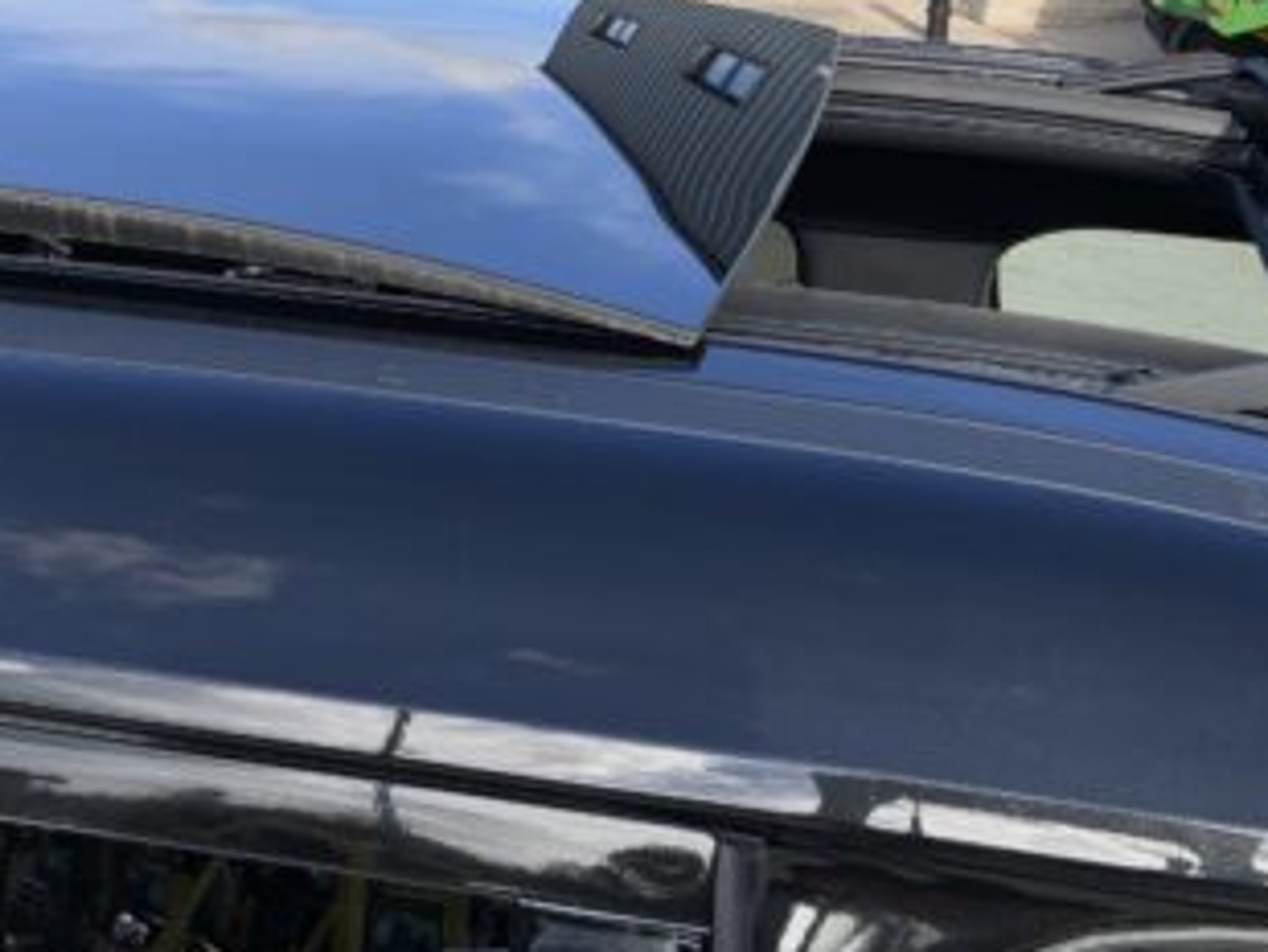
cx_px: 574
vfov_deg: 23.9
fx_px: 2199
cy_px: 123
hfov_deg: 32.1
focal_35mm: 60
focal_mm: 3
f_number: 1.8
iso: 16
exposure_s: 1/781
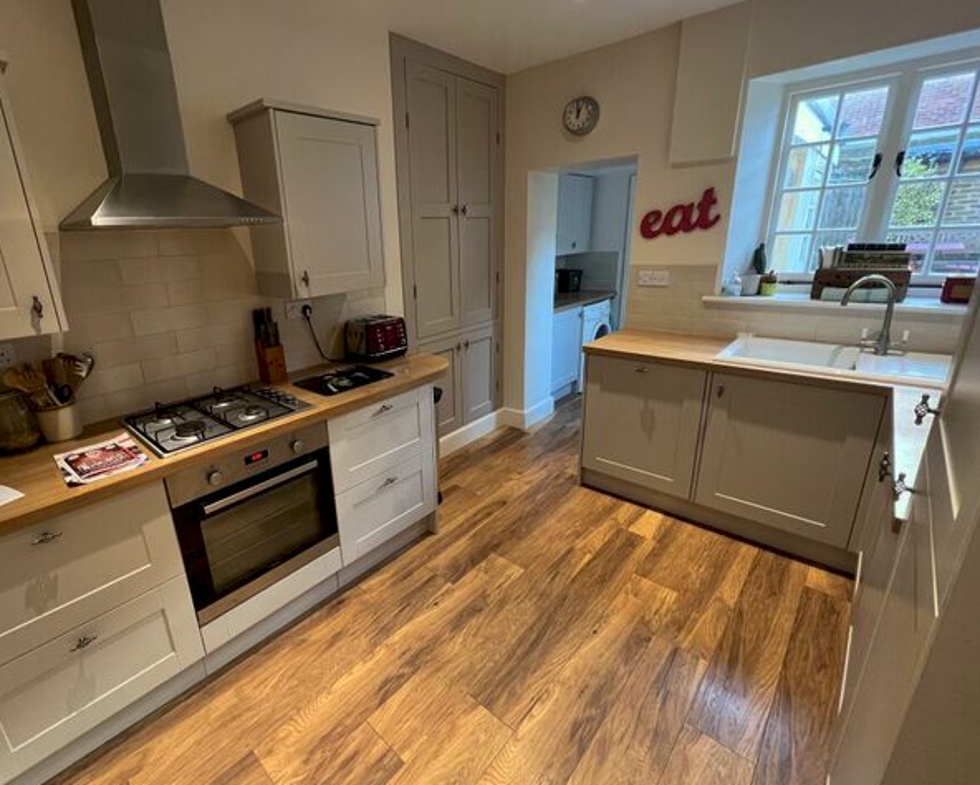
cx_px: 419
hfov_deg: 96.1
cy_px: 383
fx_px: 435
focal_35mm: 15
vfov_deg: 84.1
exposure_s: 1/50
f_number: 1.8
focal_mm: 1.57
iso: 320
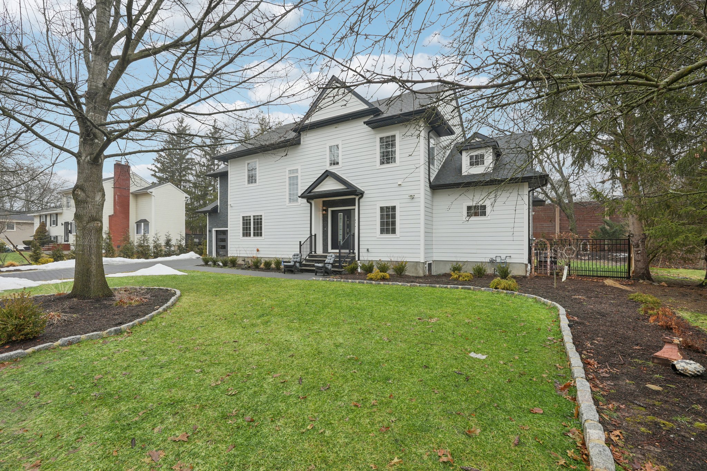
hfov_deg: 96.7
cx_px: 354
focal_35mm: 16
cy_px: 236
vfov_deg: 73.7
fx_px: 314
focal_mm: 16
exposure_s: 1/50
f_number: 9
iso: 100
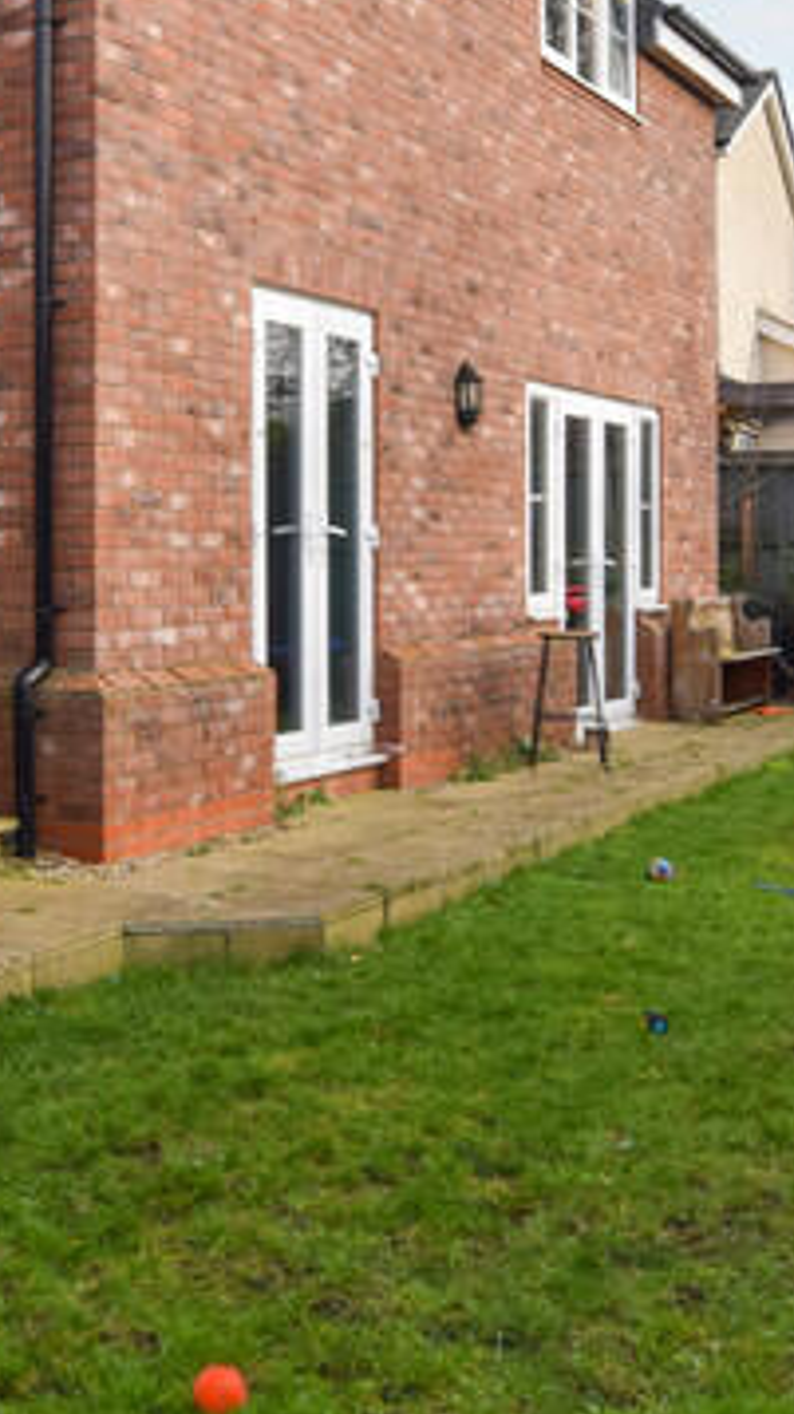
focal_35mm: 45
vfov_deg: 45.2
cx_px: 288
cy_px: 563
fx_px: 1687
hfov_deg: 26.4
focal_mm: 10
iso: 360
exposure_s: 1/250
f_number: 8
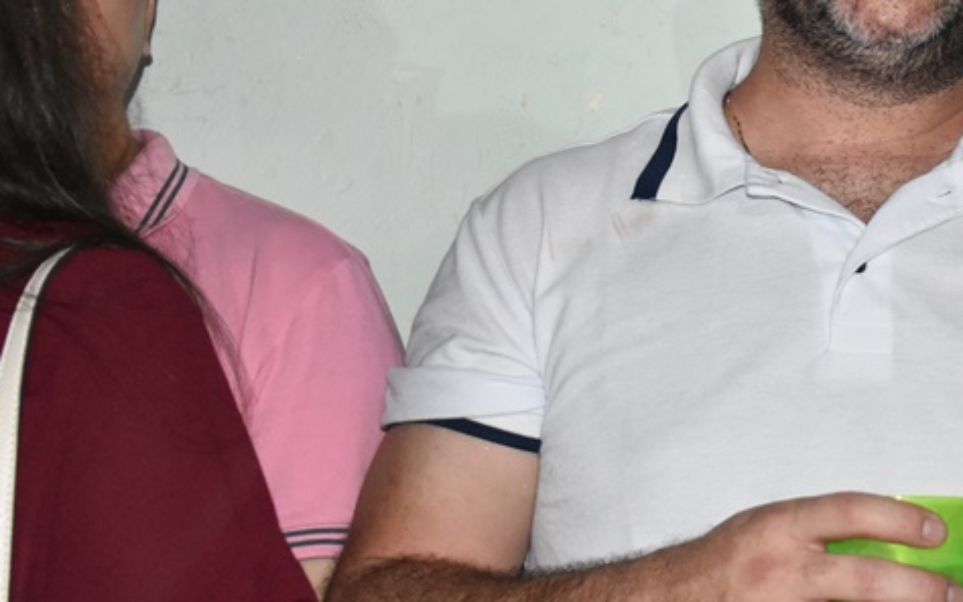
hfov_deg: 22.7
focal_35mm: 87
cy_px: 200
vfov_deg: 15.0
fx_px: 2285
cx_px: 1004
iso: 2500
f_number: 4.5
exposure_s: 1/100
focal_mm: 27
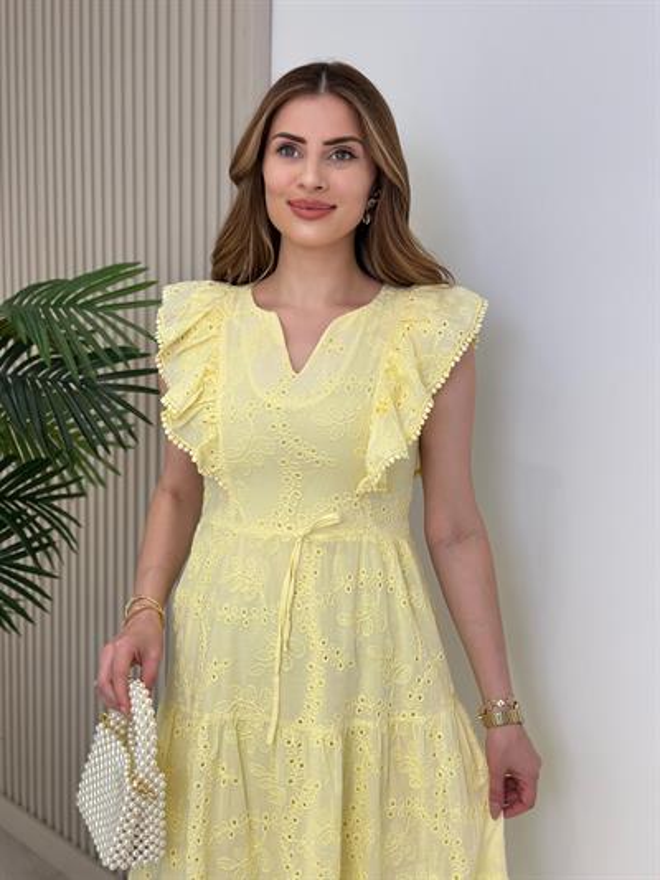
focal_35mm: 48
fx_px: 1220
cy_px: 440
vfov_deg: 39.6
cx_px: 330
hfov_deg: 30.3
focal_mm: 6.86
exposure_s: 1/287
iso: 80
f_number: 1.78
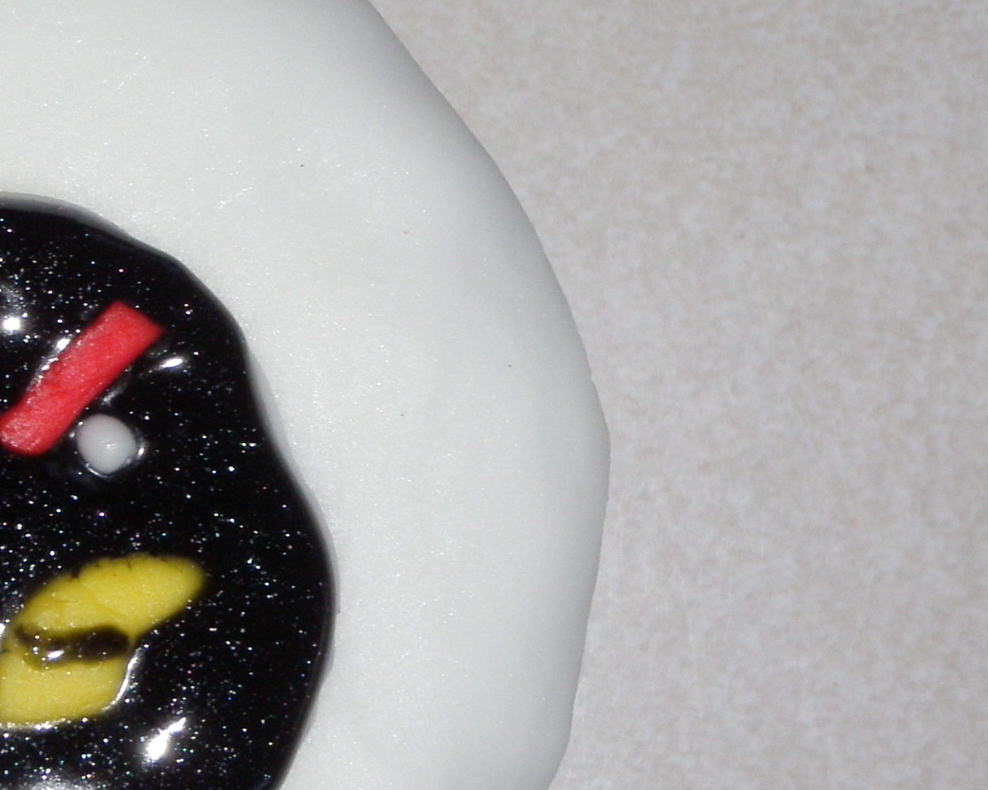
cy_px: 409
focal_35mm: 156
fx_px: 4561
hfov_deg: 12.2
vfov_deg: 9.9
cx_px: -13
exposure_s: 1/60
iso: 100
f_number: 7.1
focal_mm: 11.76
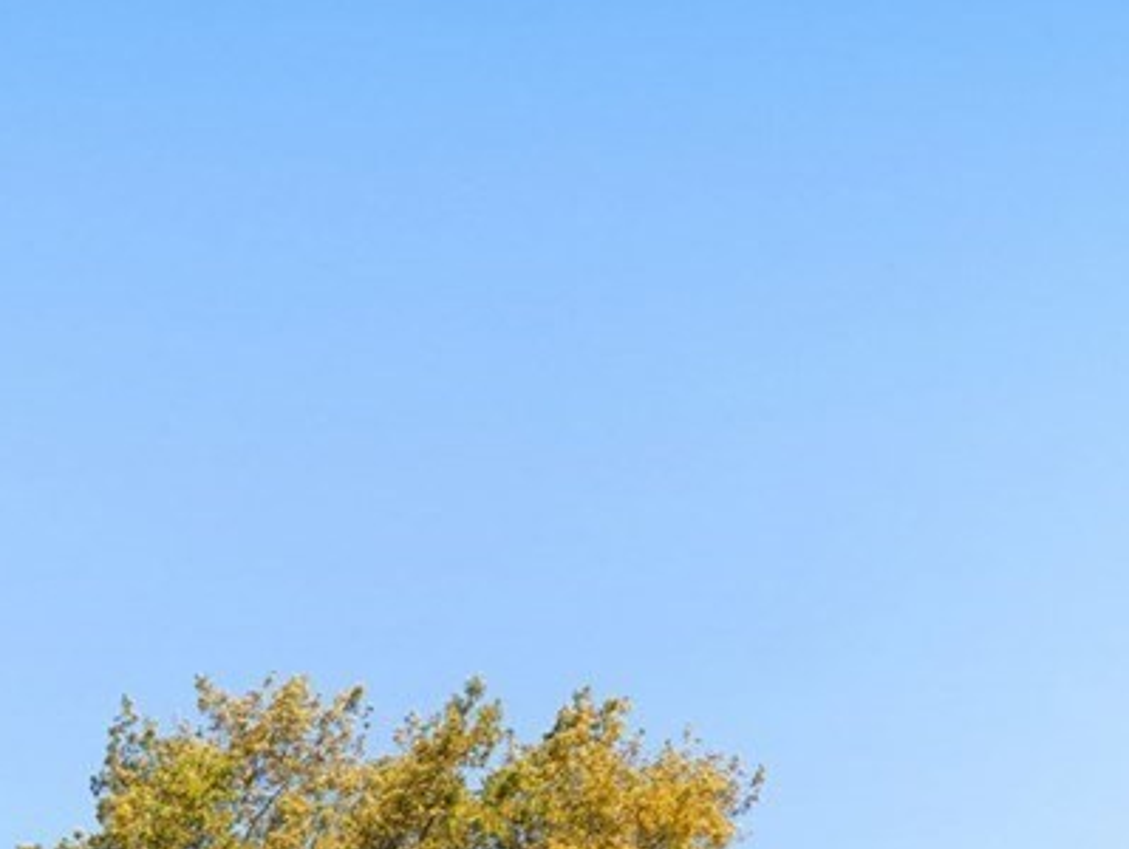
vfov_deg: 15.0
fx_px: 2252
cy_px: 1923
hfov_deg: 21.4
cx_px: -758
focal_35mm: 69
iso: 200
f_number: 11
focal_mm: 14
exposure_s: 1/40
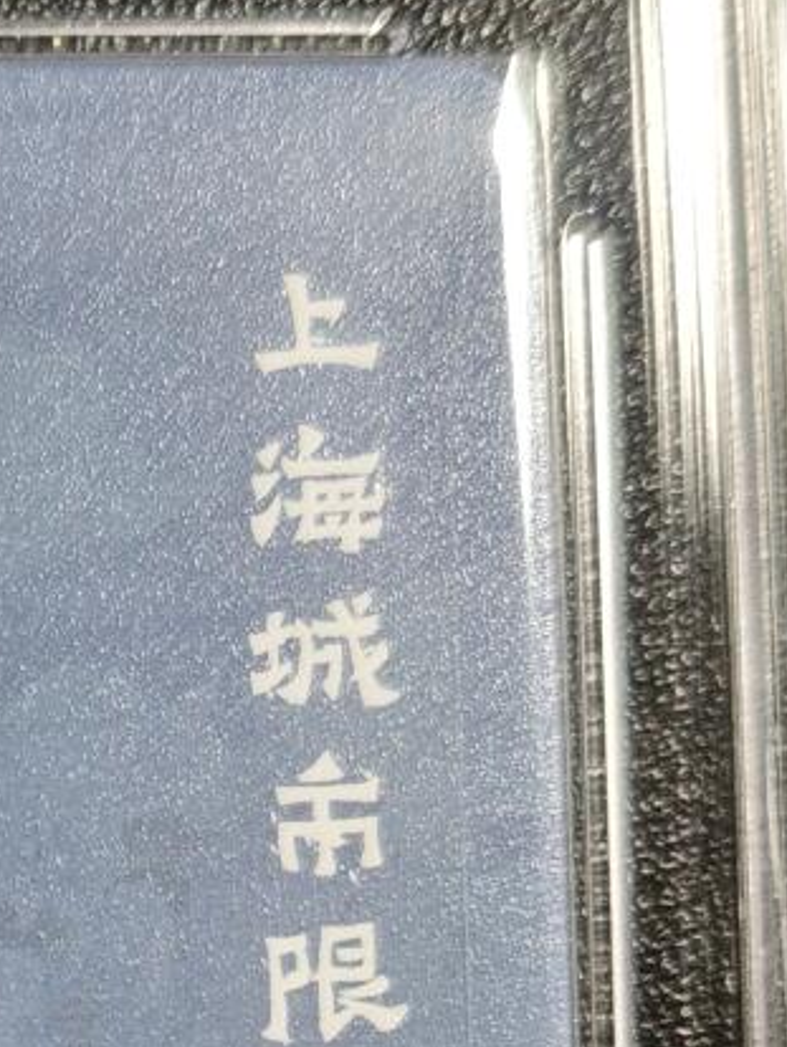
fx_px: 3422
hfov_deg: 12.3
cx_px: -519
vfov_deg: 16.7
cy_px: 1232
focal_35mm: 113
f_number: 1.5
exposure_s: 1/50
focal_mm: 4.94
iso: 200
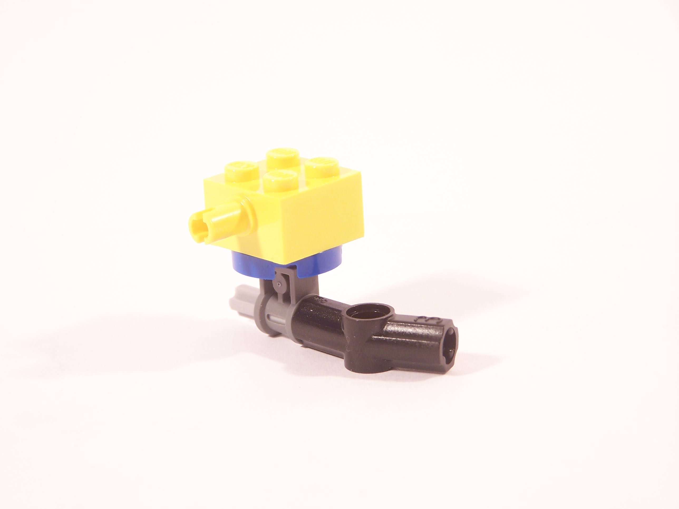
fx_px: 2511
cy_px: 254
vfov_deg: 11.6
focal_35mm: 128
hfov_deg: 15.4
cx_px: 340
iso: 100
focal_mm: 21.2
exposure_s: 1/10
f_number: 3.2
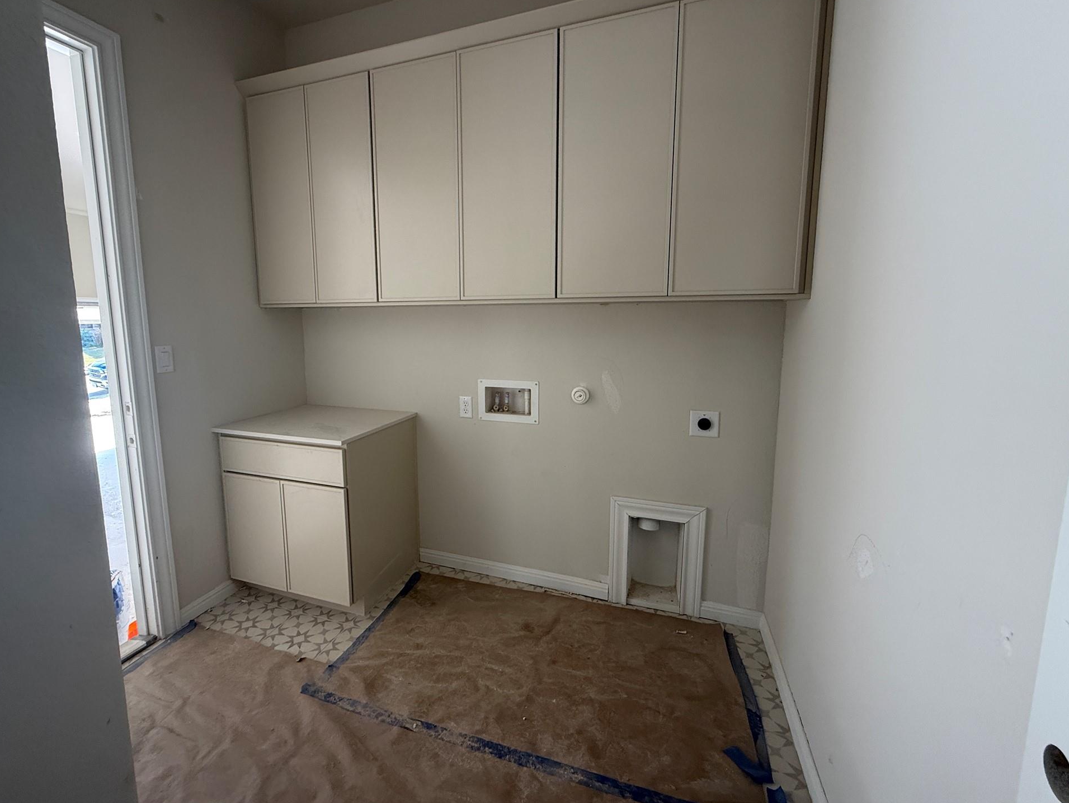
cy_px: 378
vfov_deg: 81.7
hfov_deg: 98.0
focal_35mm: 15
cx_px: 503
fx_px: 463
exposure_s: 1/99
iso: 125
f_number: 2.2
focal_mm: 2.22
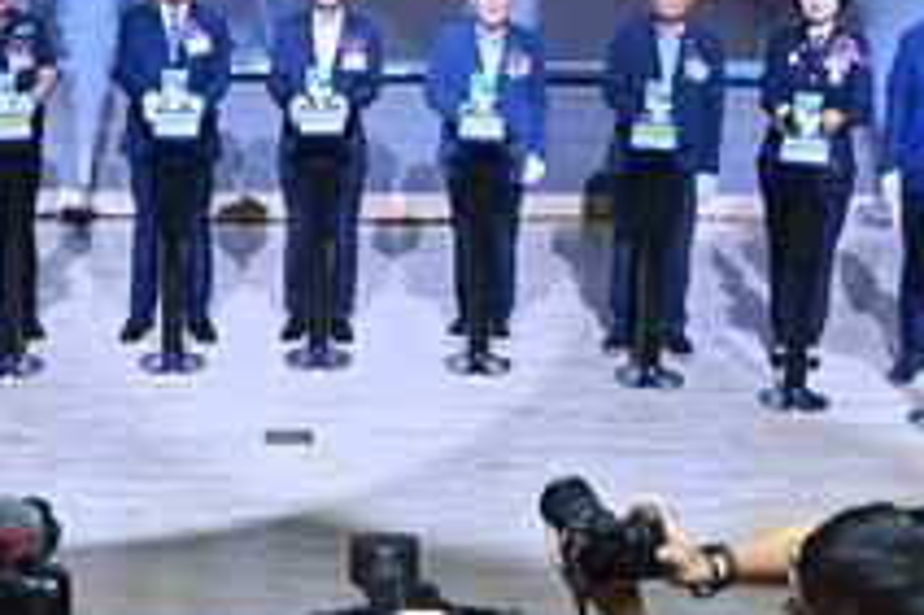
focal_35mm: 68
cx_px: 318
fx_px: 1744
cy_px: 4
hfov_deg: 29.5
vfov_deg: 19.4
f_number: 2.8
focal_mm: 24
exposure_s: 1/400
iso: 1250
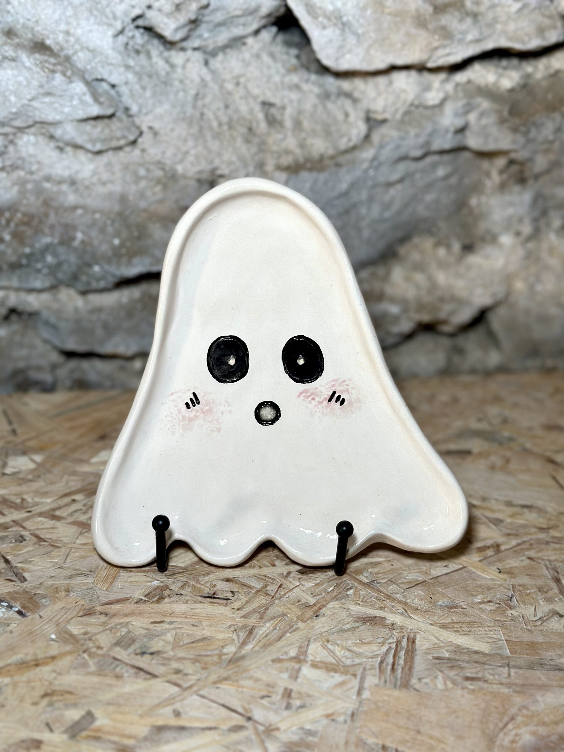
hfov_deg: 30.3
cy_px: 376
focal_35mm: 48
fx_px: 1043
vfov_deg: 39.7
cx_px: 282
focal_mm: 6.86
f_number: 1.78
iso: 125
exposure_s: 1/114
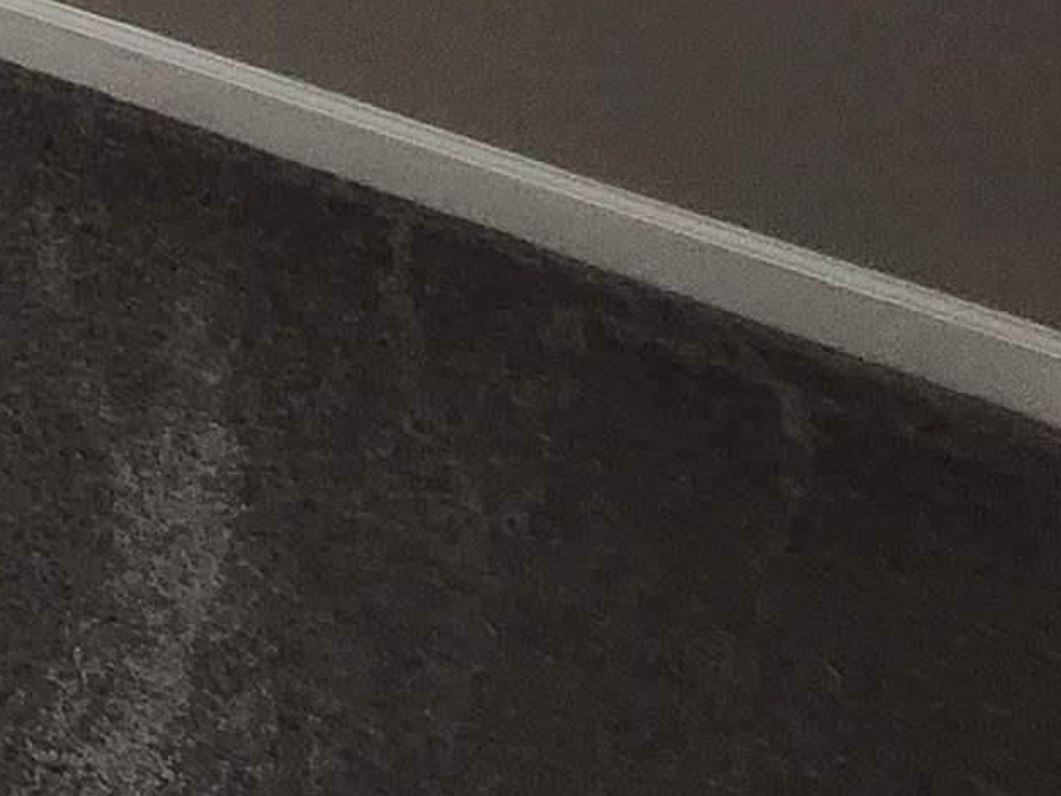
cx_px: -1464
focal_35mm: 64
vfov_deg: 15.7
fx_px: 1962
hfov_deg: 15.4
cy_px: -968
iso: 100
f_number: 2.2
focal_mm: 1.74
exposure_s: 1/60
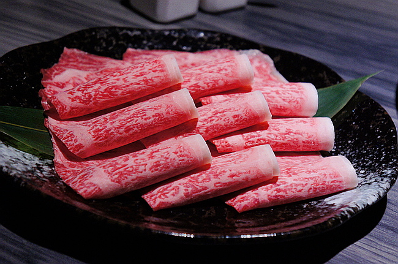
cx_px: 199
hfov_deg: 24.7
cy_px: 132
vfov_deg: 16.5
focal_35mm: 82
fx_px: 911
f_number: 5.6
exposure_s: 1/30
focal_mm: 55
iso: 800
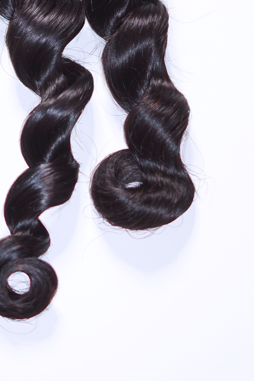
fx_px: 1621
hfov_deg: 8.9
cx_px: 5
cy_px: 76
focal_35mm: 153
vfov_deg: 13.4
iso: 250
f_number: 2
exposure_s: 1/60
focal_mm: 50
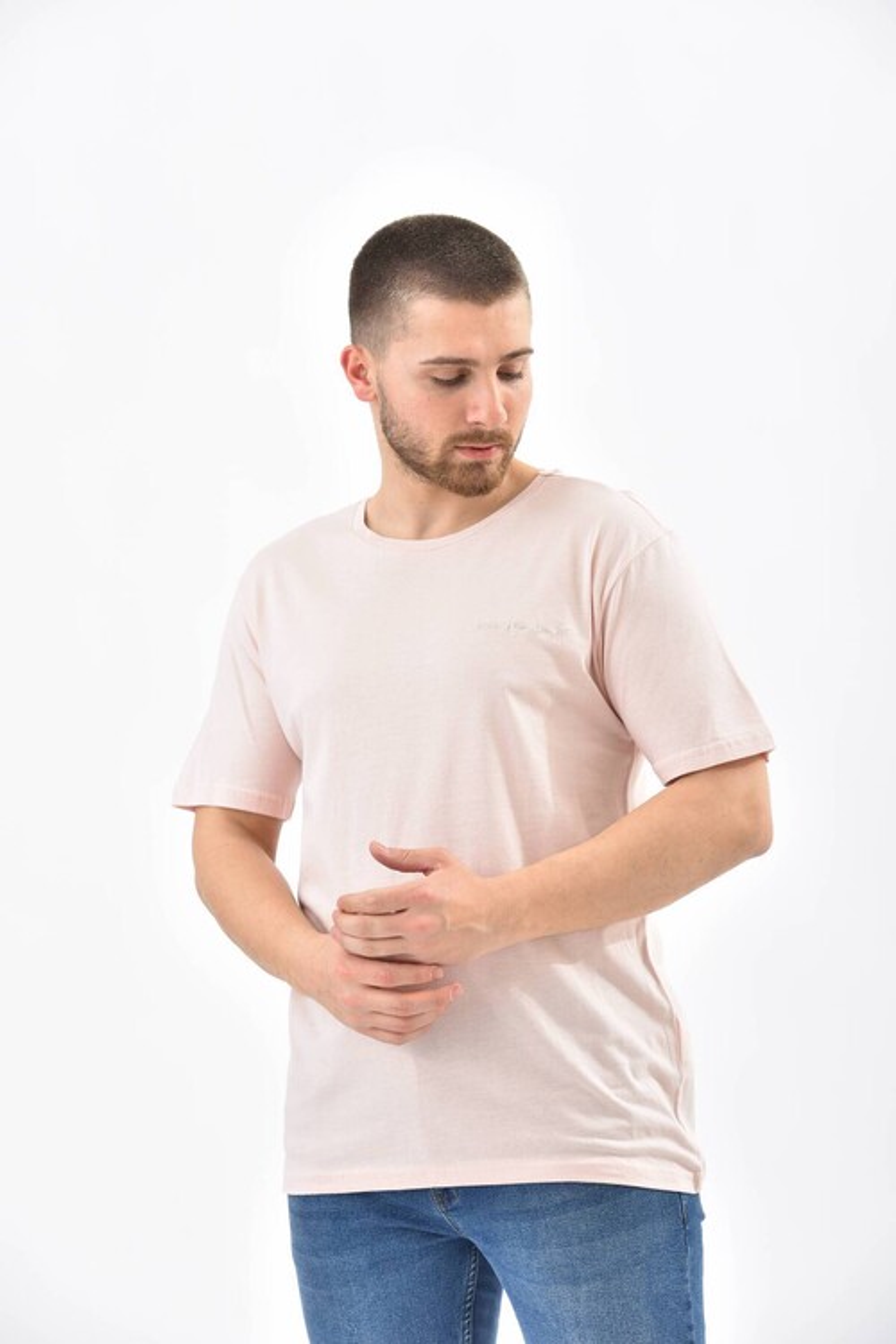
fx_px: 4330
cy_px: 672
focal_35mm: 116
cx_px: 448
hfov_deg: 11.8
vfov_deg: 17.6
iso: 100
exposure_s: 1/160
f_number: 7.1
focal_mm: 116
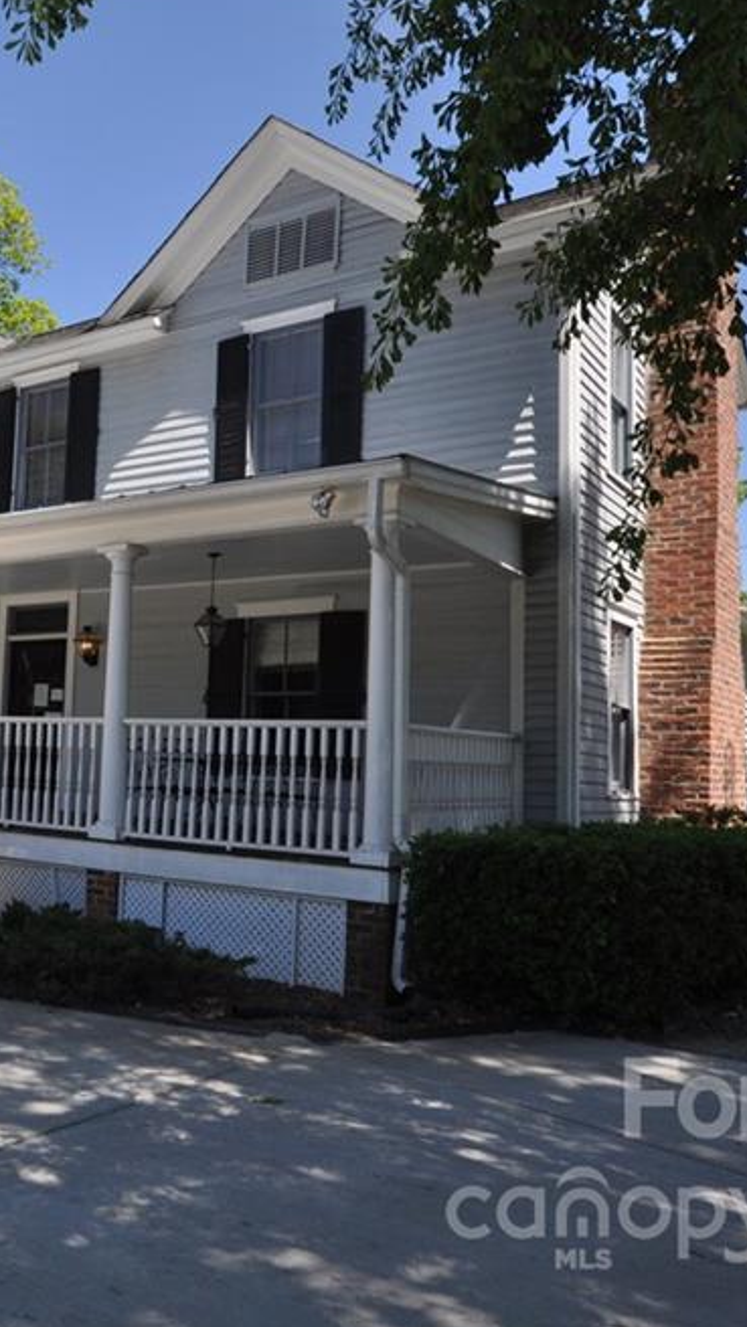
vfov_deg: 61.3
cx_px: 16
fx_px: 1120
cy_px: 665
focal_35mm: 32
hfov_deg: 33.9
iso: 400
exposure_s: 1/500
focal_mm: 13
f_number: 11
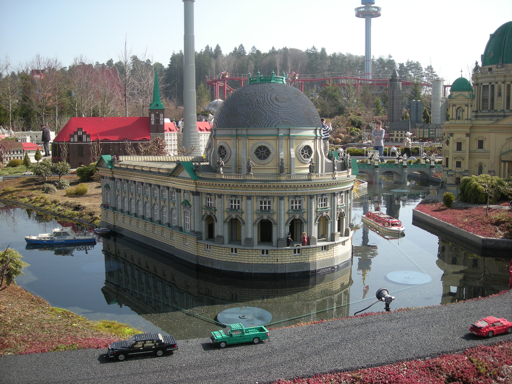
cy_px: 192
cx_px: 256
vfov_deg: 40.7
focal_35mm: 35
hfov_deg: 52.6
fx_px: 518
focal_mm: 5.7
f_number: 2.8
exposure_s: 1/475
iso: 64
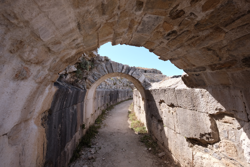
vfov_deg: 77.3
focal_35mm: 15
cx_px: 125
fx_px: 104
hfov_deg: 100.4
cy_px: 84
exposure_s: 1/300
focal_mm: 10
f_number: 5.6
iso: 200
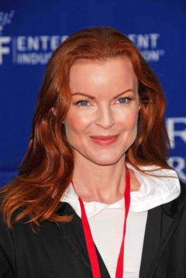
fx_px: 2323
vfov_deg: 6.9
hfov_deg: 4.6
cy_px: 139
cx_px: 93
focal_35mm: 300
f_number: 7.1
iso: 400
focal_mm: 200
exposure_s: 1/320
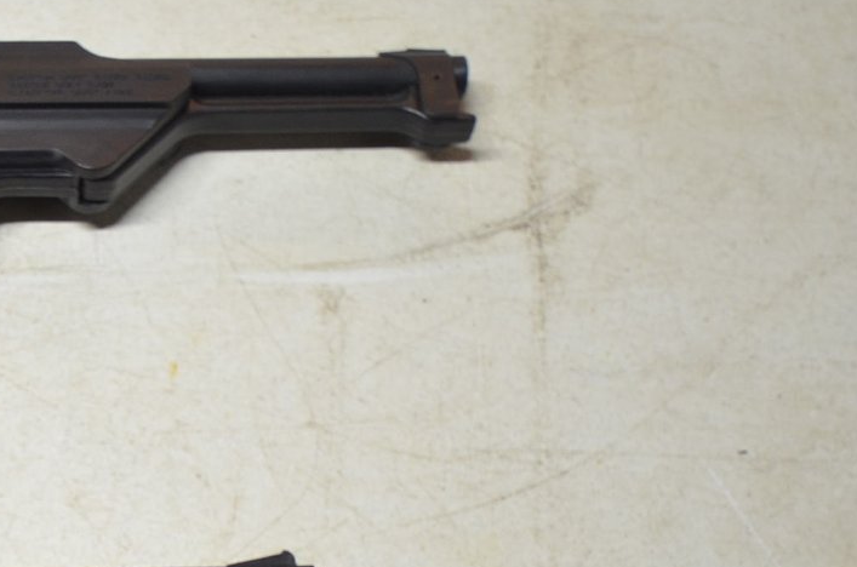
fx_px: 1900
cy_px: 536
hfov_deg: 23.7
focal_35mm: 80
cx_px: -98
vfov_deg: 16.7
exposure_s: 1/100
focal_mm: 22
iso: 640
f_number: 4.5
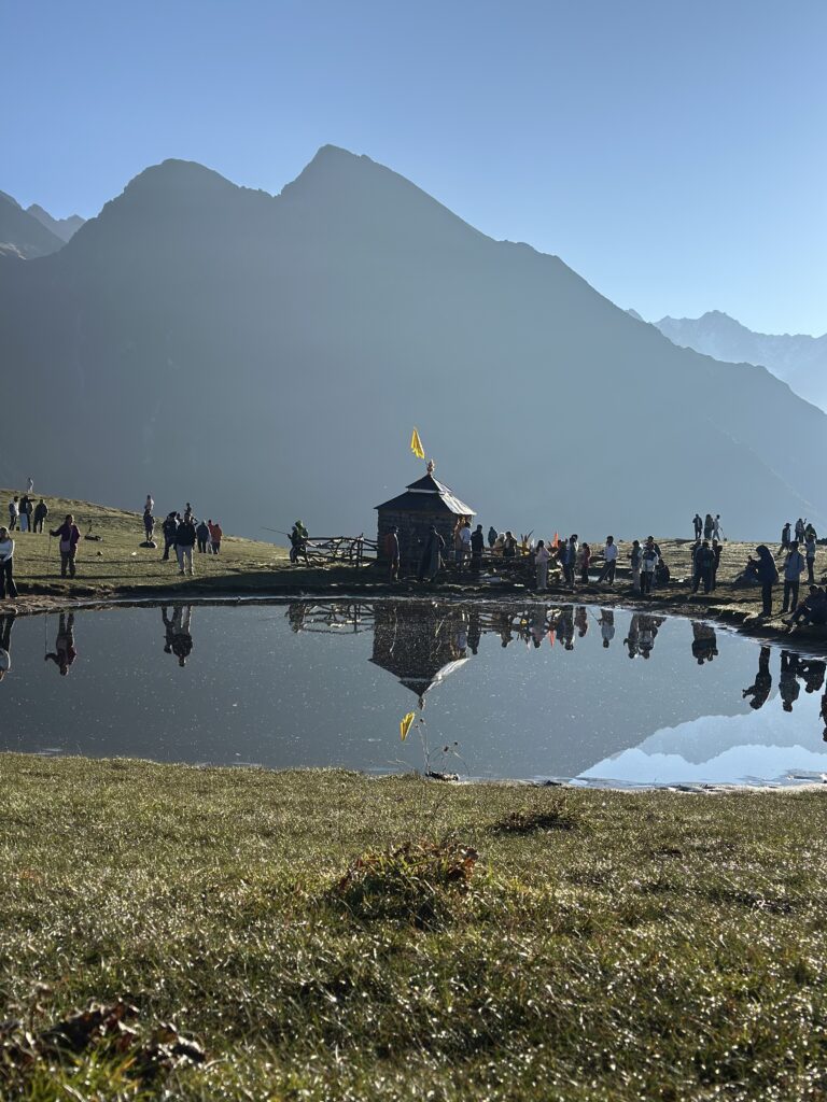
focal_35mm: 48
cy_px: 551
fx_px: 1529
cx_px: 414
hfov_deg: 30.3
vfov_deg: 39.7
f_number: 1.78
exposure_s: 1/3257
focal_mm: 6.86
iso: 80
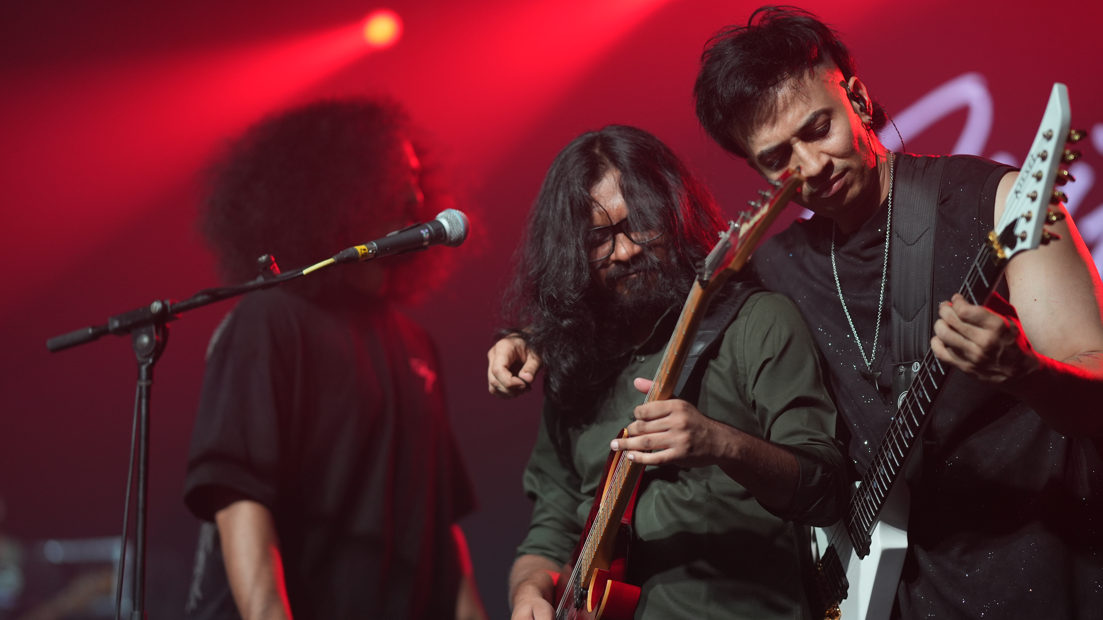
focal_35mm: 107
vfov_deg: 11.3
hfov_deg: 20.0
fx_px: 3130
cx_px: 612
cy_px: 348
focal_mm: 85
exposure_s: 1/800
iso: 640
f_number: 1.4
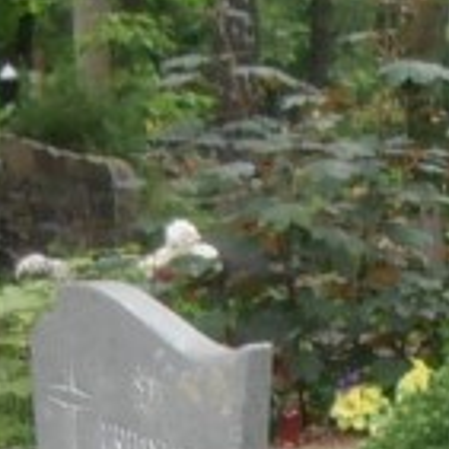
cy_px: 911
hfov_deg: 8.0
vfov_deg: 7.7
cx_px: 401
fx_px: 3184
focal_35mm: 217
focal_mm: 4.2
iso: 80
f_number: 3
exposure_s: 1/50
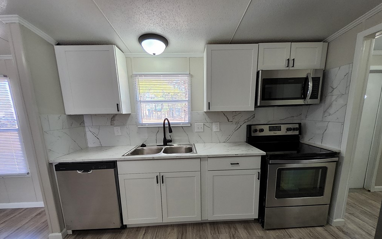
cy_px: 138
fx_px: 146
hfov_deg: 105.3
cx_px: 193
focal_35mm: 14
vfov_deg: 78.1
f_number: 2.2
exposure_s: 1/60
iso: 125
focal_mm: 1.13
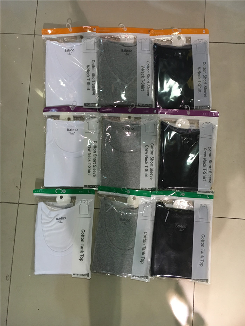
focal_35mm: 29
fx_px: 274
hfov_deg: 48.2
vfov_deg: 61.7
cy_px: 163
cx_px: 122
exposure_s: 1/33
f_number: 2.2
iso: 200
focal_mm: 4.15
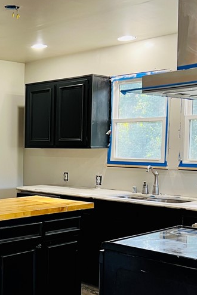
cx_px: -26
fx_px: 459
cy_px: 174
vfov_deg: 35.5
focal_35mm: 56
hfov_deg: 22.7
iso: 80
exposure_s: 1/60
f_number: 1.5
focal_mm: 5.7
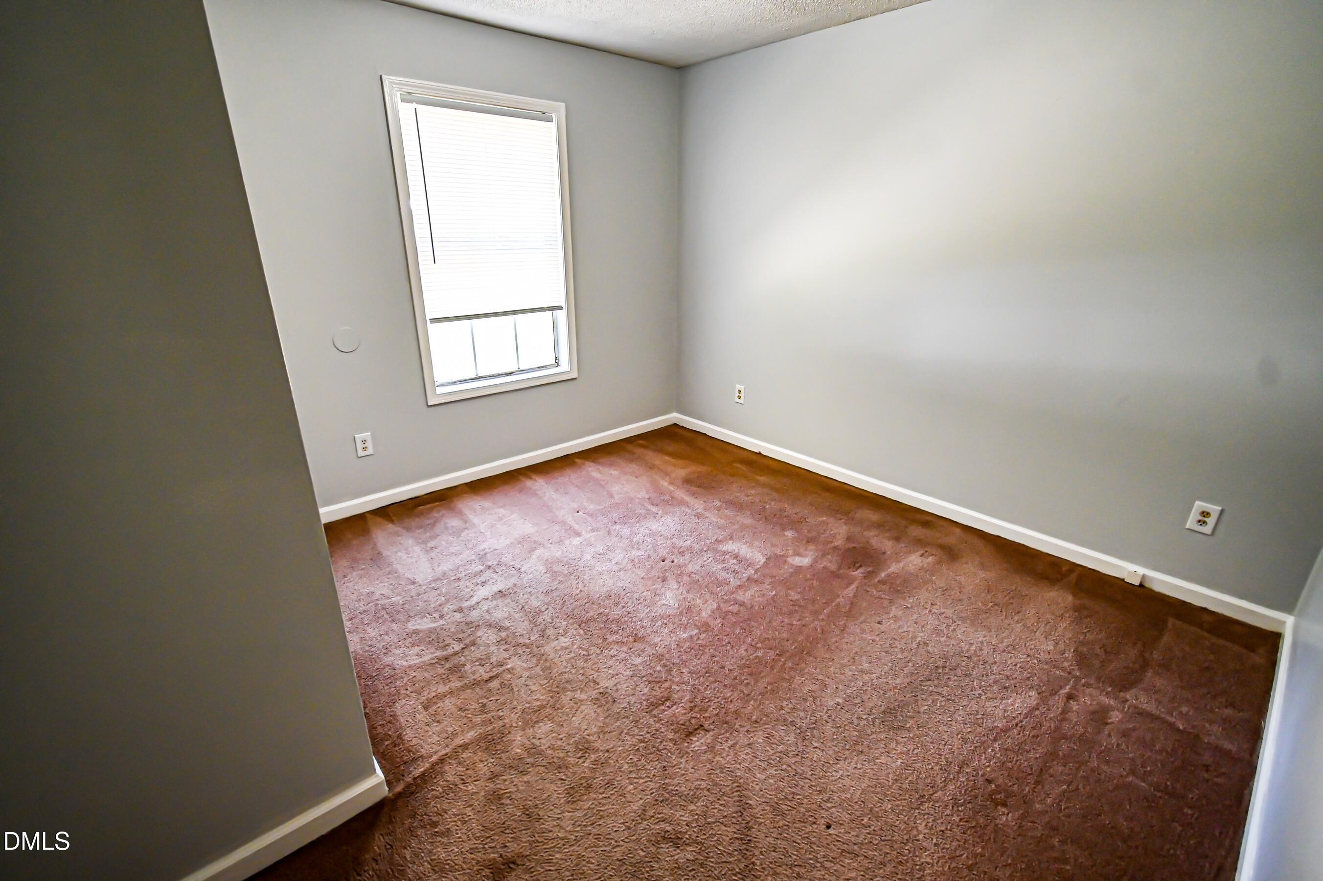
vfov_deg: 77.3
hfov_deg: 100.4
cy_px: 440
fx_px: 551
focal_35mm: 15
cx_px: 662
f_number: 4.5
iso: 1000
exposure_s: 1/125
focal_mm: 10
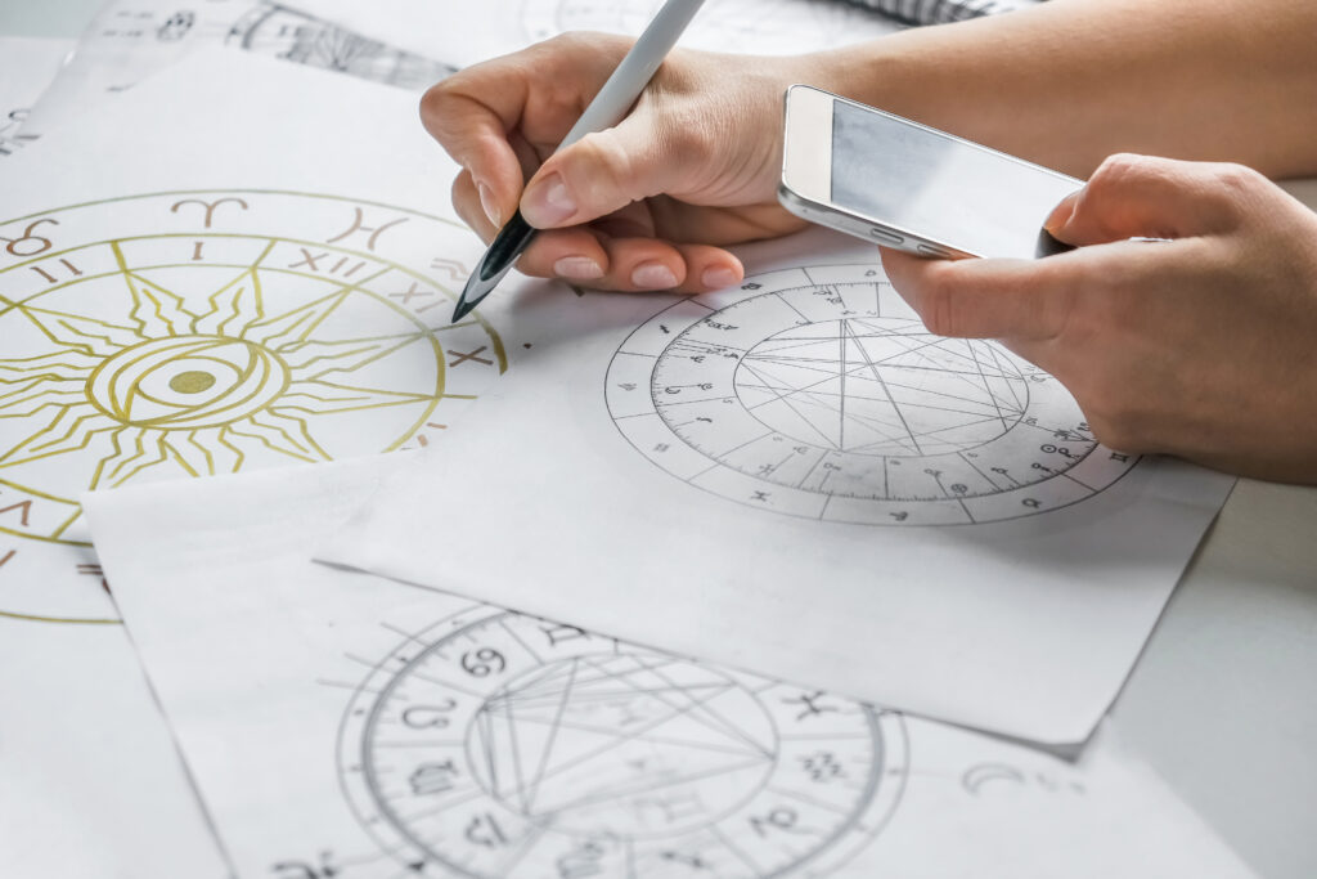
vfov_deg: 18.0
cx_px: 658
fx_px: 2781
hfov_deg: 26.6
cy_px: 440
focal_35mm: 76
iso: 160
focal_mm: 50.5
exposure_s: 1/80
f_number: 4
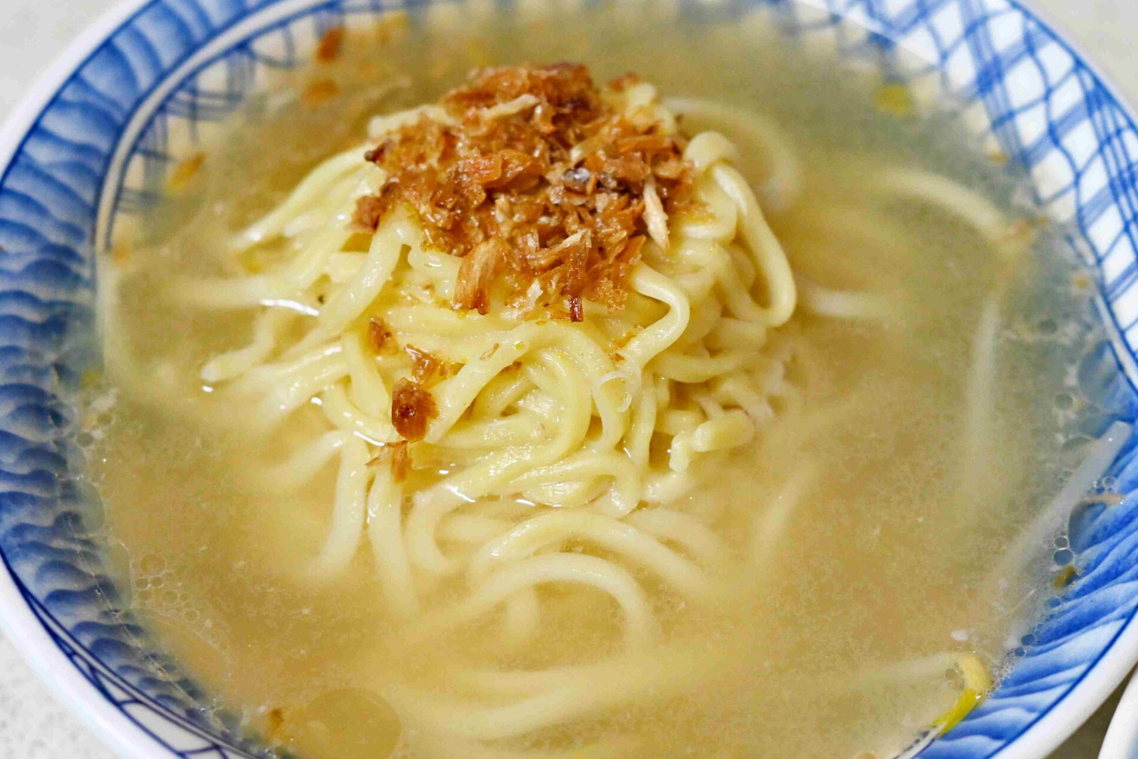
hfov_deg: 20.4
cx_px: 600
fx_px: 3161
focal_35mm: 100
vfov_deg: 13.7
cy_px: 366
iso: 1100
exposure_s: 1/200
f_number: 3.2
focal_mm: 50
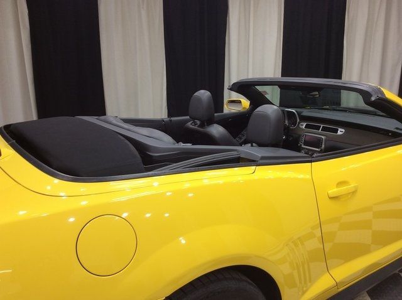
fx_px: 371
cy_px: 150
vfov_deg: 44.1
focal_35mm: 32
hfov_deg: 56.9
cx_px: 201
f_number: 2.4
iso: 32
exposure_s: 1/24
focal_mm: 3.3
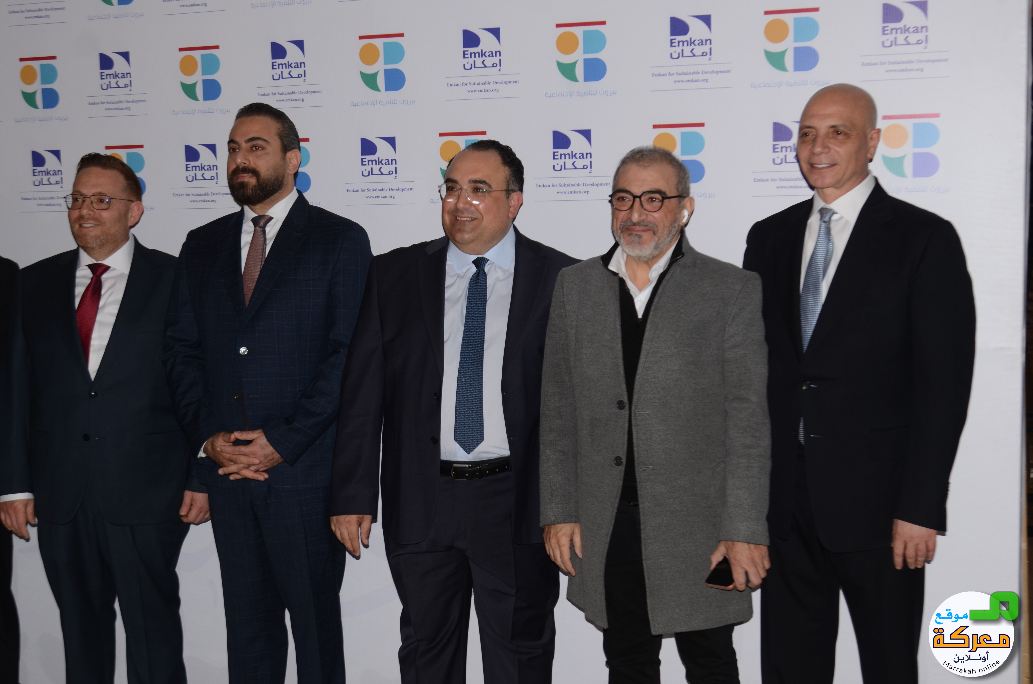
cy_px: 342
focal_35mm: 52
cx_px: 516
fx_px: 1503
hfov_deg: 37.9
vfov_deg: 25.6
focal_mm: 35
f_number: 4.5
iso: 250
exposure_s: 1/250
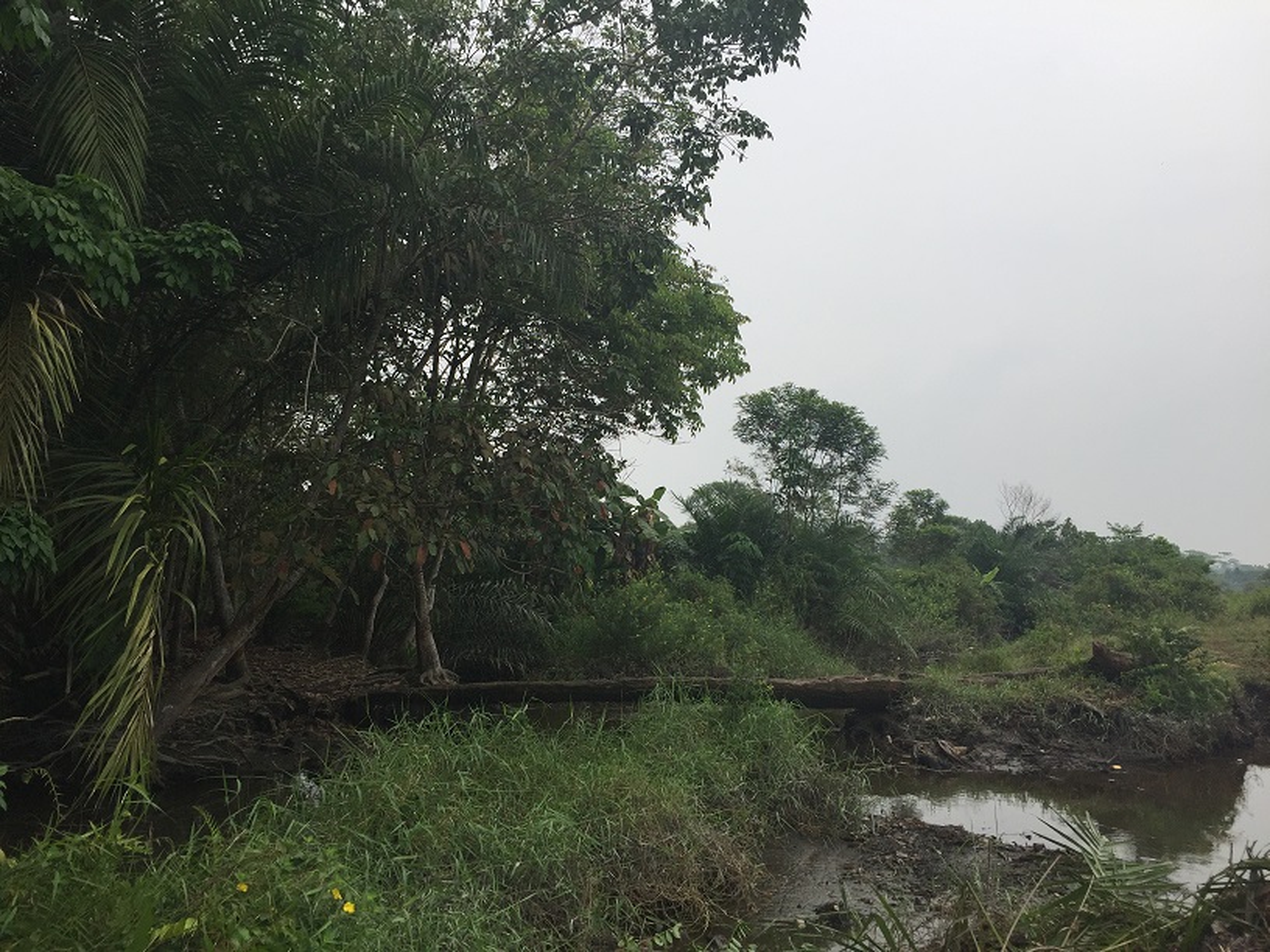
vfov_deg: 48.2
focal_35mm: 29
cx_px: 635
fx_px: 1064
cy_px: 476
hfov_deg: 61.7
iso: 32
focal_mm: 4.15
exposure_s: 1/3049
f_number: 2.2
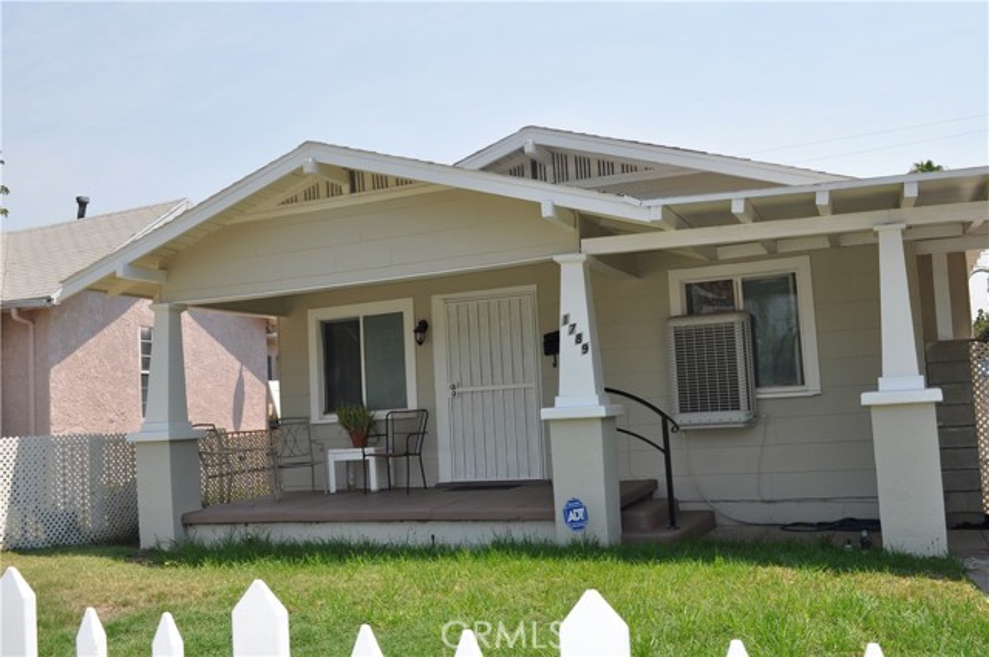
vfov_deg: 36.8
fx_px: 988
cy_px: 328
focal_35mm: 36
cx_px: 494
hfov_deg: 53.2
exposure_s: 1/200
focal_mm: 24
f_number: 11
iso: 200
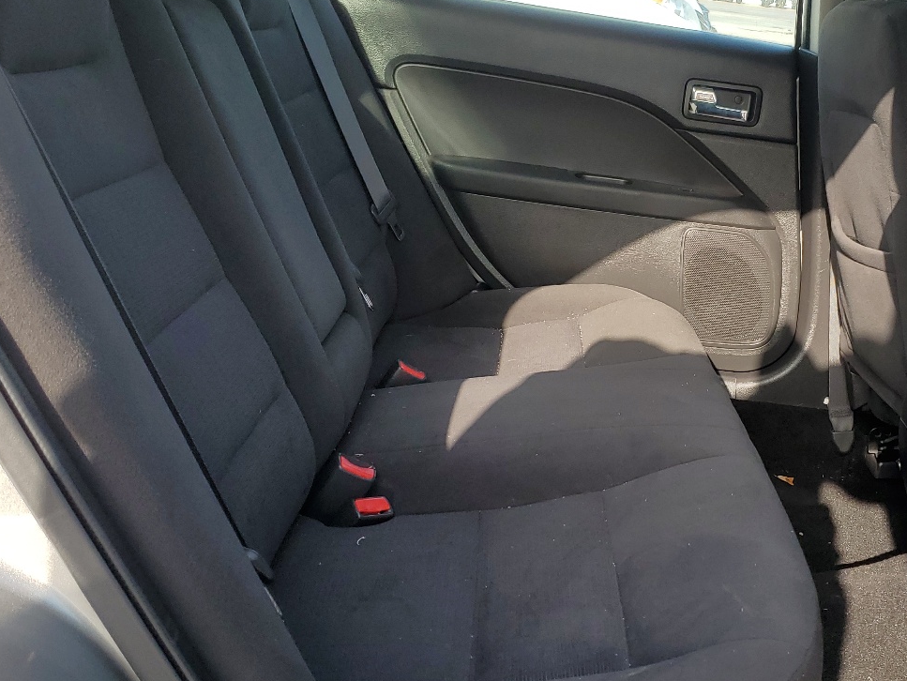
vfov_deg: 33.5
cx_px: 650
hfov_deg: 42.8
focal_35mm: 43
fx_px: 1127
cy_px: 271
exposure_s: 1/667
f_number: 1.5
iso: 50
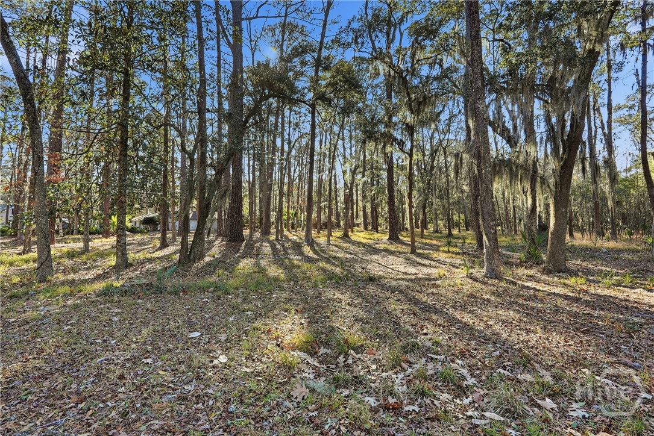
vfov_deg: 73.8
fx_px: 291
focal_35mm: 16
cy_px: 218
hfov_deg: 96.7
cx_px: 327
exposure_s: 1/2000
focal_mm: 16
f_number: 9
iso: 320
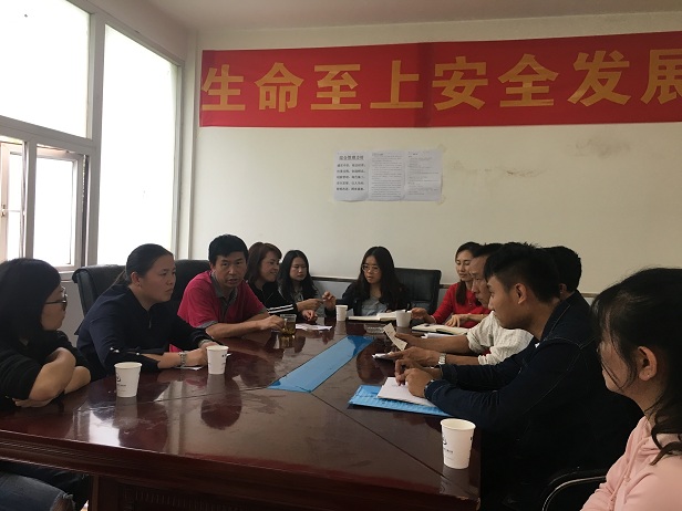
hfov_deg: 61.7
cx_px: 341
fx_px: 571
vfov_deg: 48.2
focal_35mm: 29
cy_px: 256
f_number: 2.2
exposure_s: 1/33
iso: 40
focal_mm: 4.15
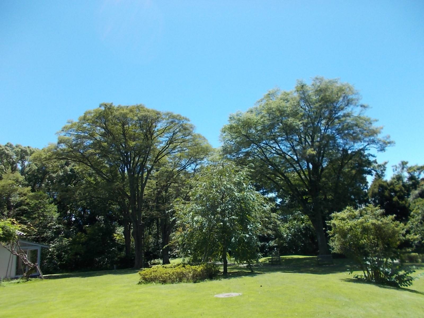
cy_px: 159
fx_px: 318
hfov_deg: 67.3
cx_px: 212
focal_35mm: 26
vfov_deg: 53.1
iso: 80
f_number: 8
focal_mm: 4.6
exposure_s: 1/80
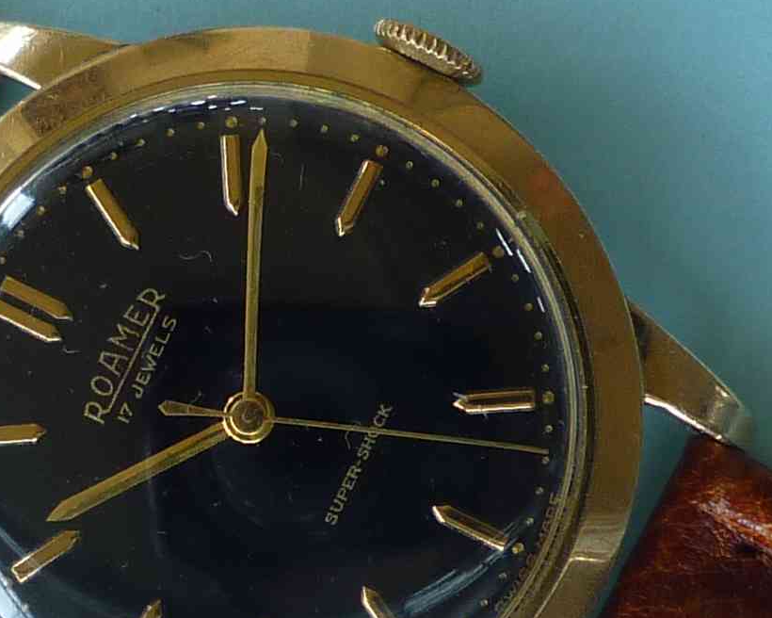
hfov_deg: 14.3
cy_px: 416
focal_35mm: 134
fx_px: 3062
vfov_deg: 11.5
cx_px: 248
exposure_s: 1/50
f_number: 2.9
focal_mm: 4.9
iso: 80
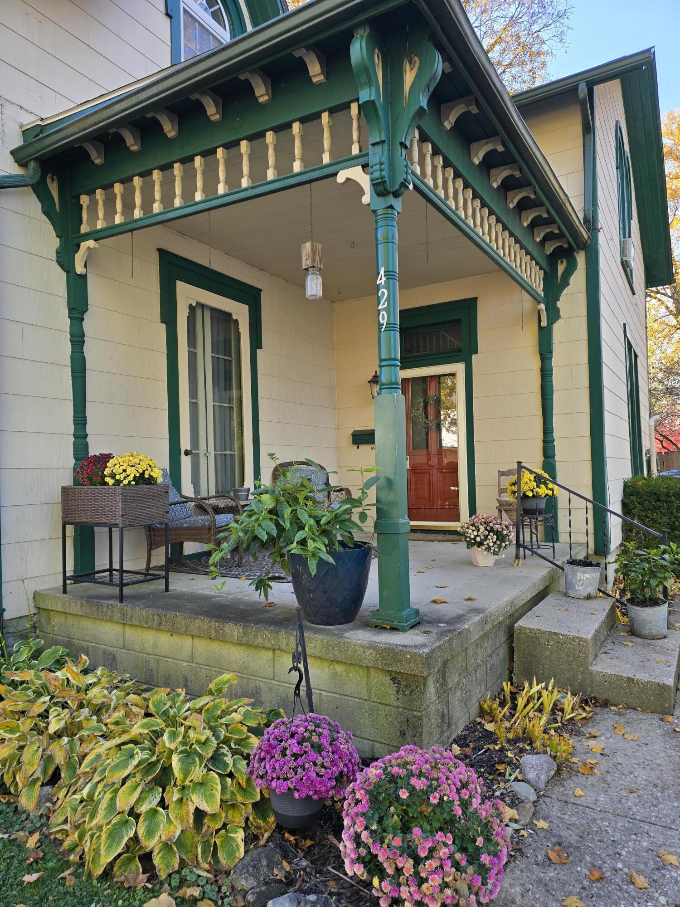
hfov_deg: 58.9
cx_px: 340
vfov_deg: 73.9
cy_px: 454
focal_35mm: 23
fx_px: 602
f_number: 1.7
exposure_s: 1/180
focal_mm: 6.3
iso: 16
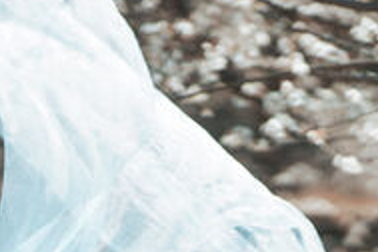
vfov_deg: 4.3
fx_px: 3339
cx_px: 46
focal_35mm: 318
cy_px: 338
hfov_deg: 6.5
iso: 100
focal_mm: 50
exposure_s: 1/8000
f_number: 1.3
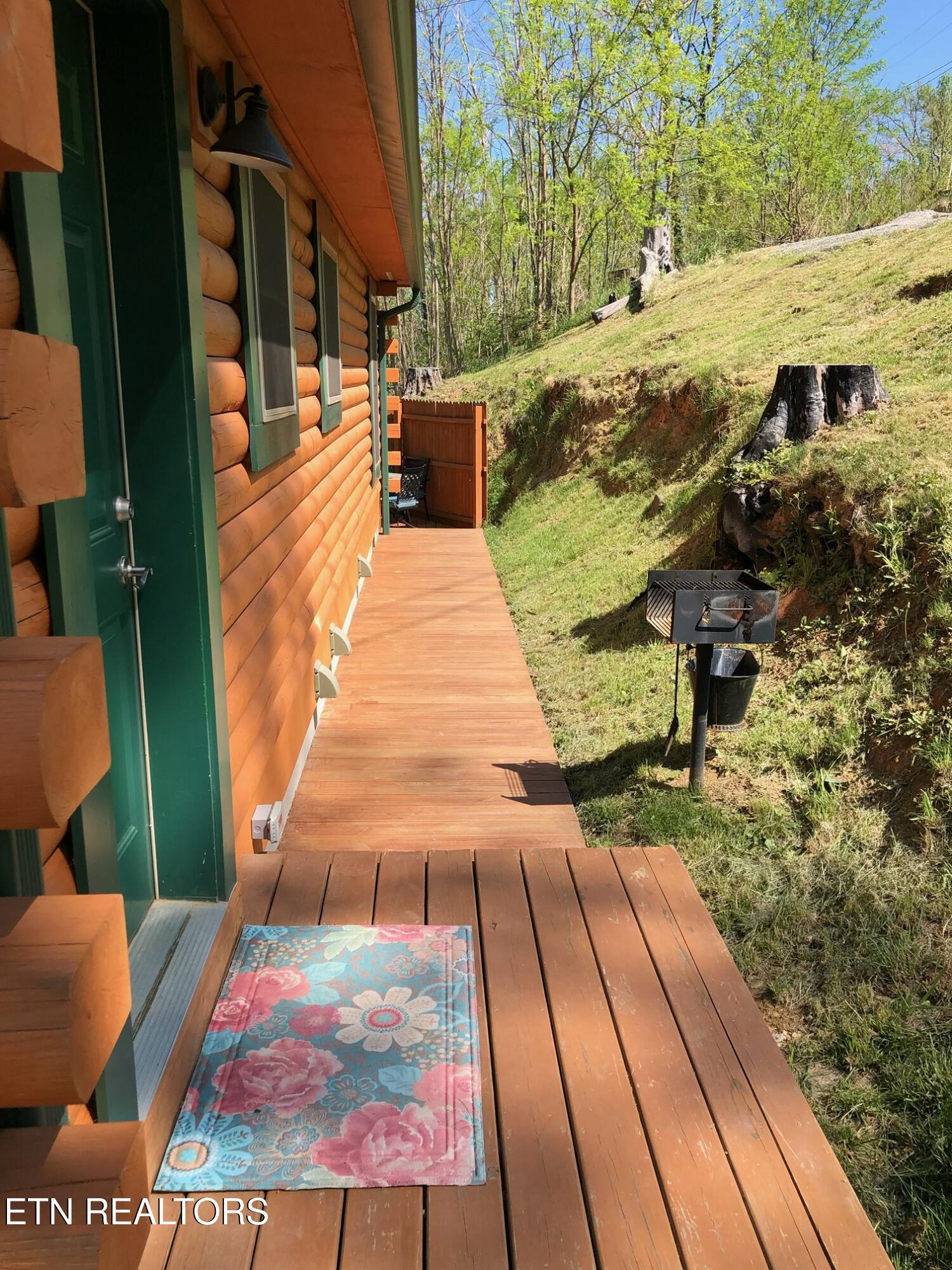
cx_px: 476
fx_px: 1027
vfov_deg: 63.4
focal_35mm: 28
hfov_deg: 49.7
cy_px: 635
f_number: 1.8
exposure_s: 1/906
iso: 20
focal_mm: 3.99
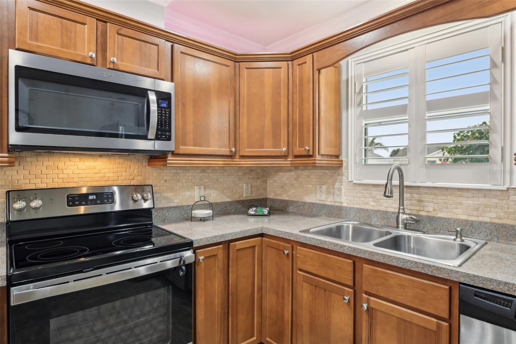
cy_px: 172
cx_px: 258
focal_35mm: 19
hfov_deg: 86.9
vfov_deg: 64.5
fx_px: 272
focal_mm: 19
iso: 400
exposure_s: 1/5
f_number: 8
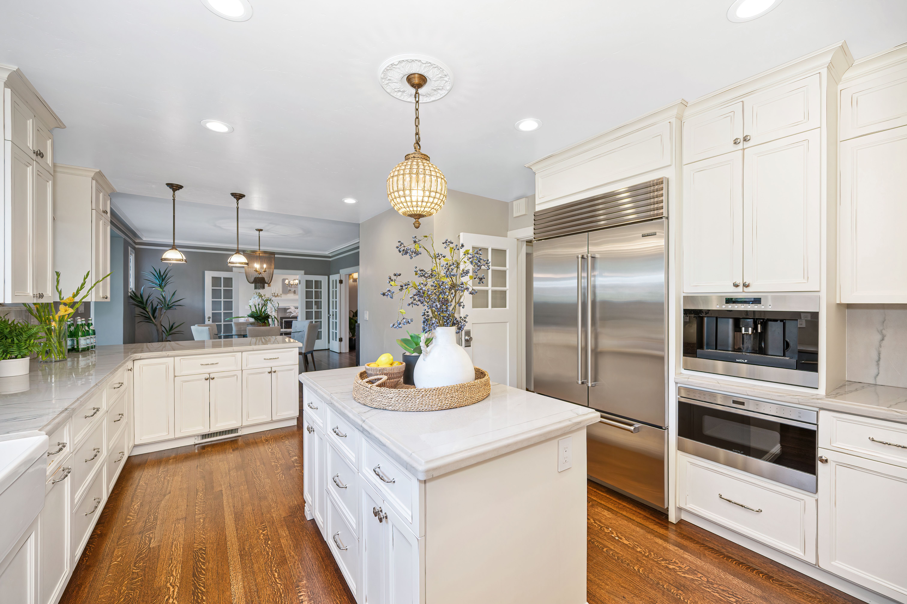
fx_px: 352
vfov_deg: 81.1
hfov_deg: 104.3
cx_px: 454
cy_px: 302
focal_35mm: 14
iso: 250
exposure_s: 1/60
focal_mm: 14
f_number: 5
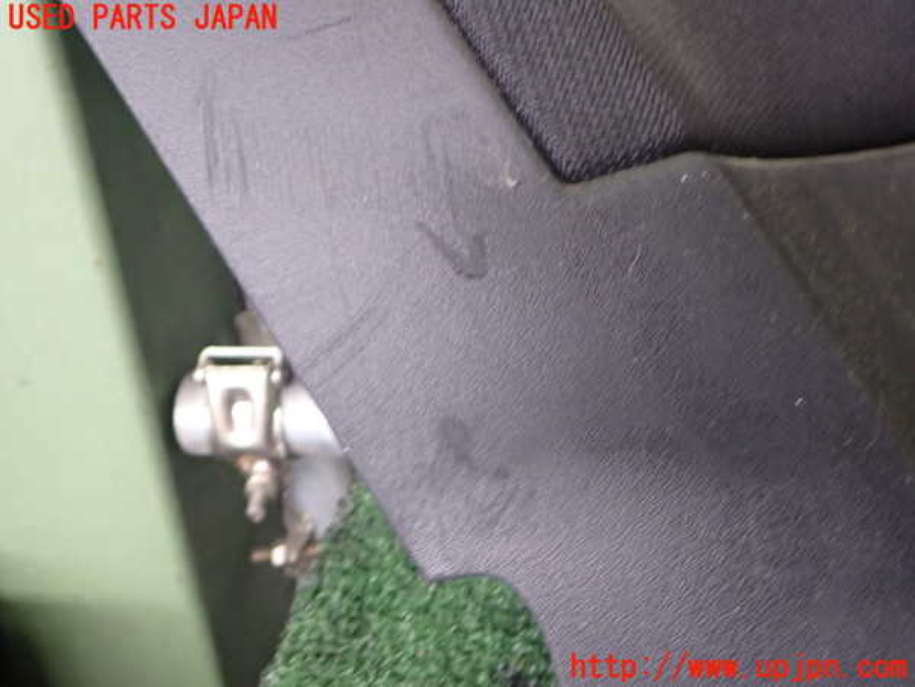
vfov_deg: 46.8
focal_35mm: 30
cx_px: 458
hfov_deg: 60.0
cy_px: 344
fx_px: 793
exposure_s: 1/30
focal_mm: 5.4
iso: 320
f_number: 2.3
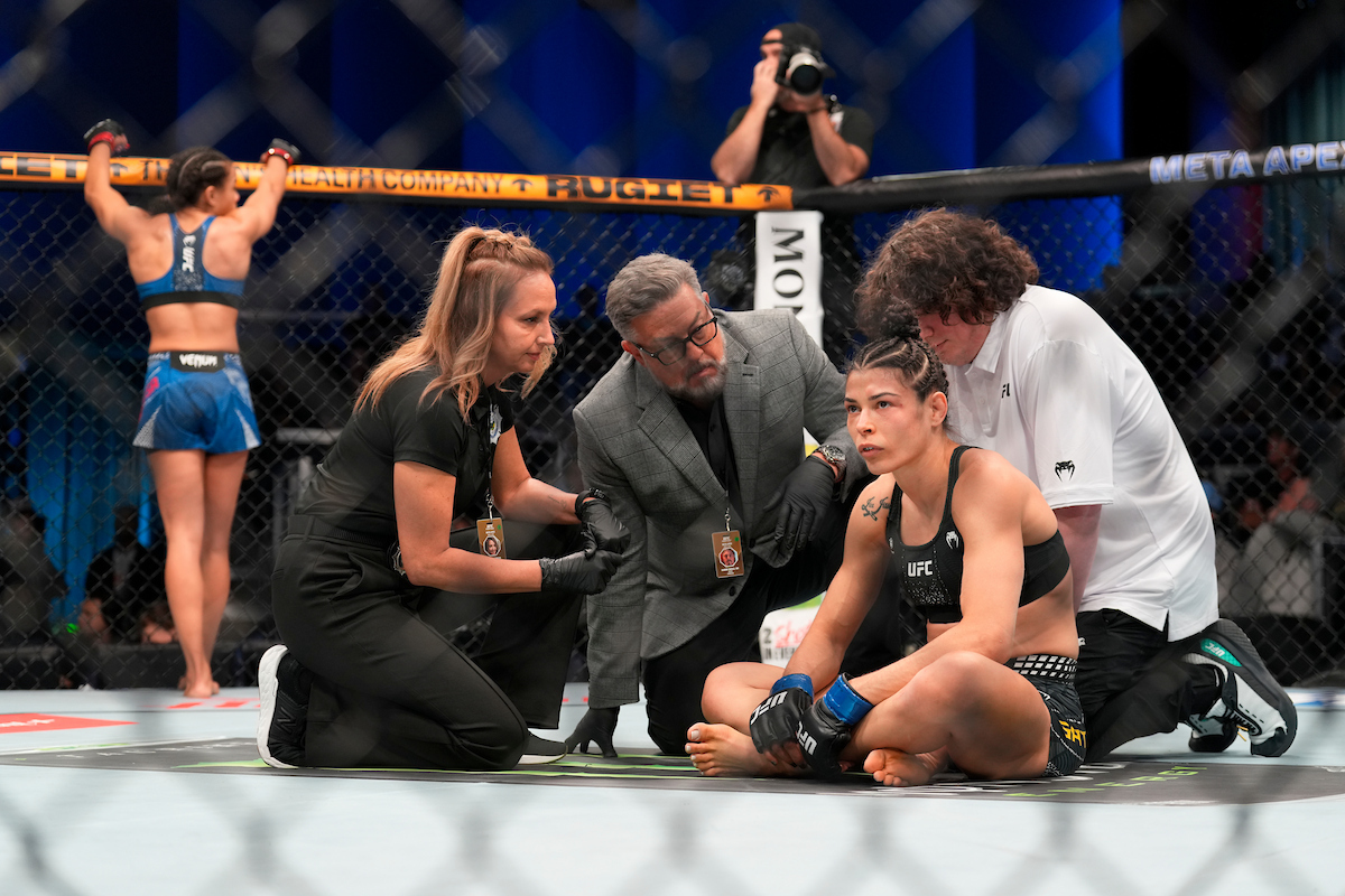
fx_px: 2615
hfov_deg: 28.8
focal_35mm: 70
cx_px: 672
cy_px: 448
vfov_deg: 19.5
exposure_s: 1/250
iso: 1250
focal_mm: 70
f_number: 3.5
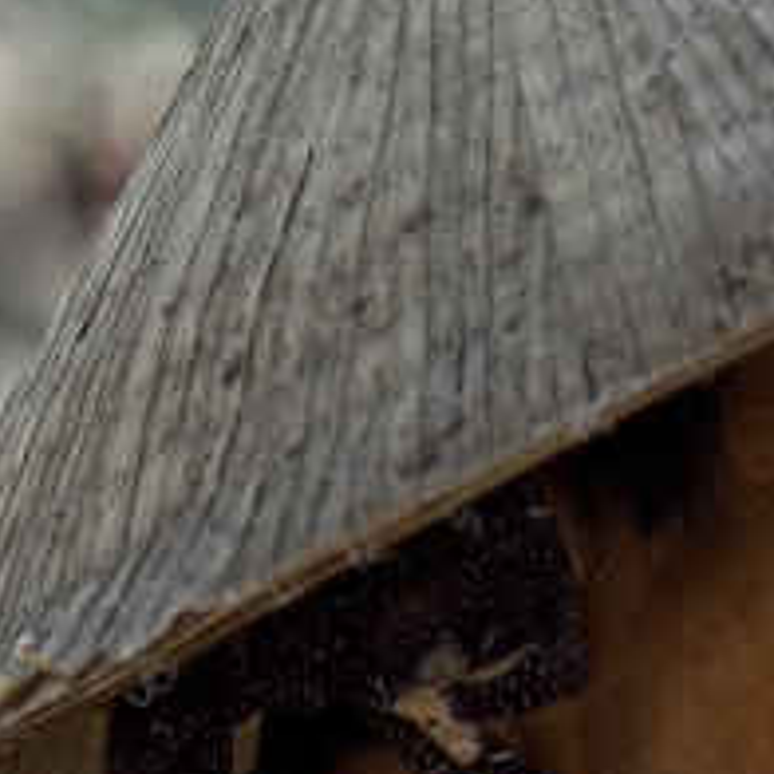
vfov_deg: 2.5
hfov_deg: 2.5
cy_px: 746
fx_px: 17777
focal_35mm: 703
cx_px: 968
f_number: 4
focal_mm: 135
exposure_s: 1/640
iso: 100
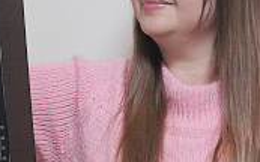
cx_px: 252
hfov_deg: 10.5
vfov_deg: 6.5
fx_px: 1403
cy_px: 308
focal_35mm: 198
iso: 4000
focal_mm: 28
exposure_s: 1/160
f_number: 4
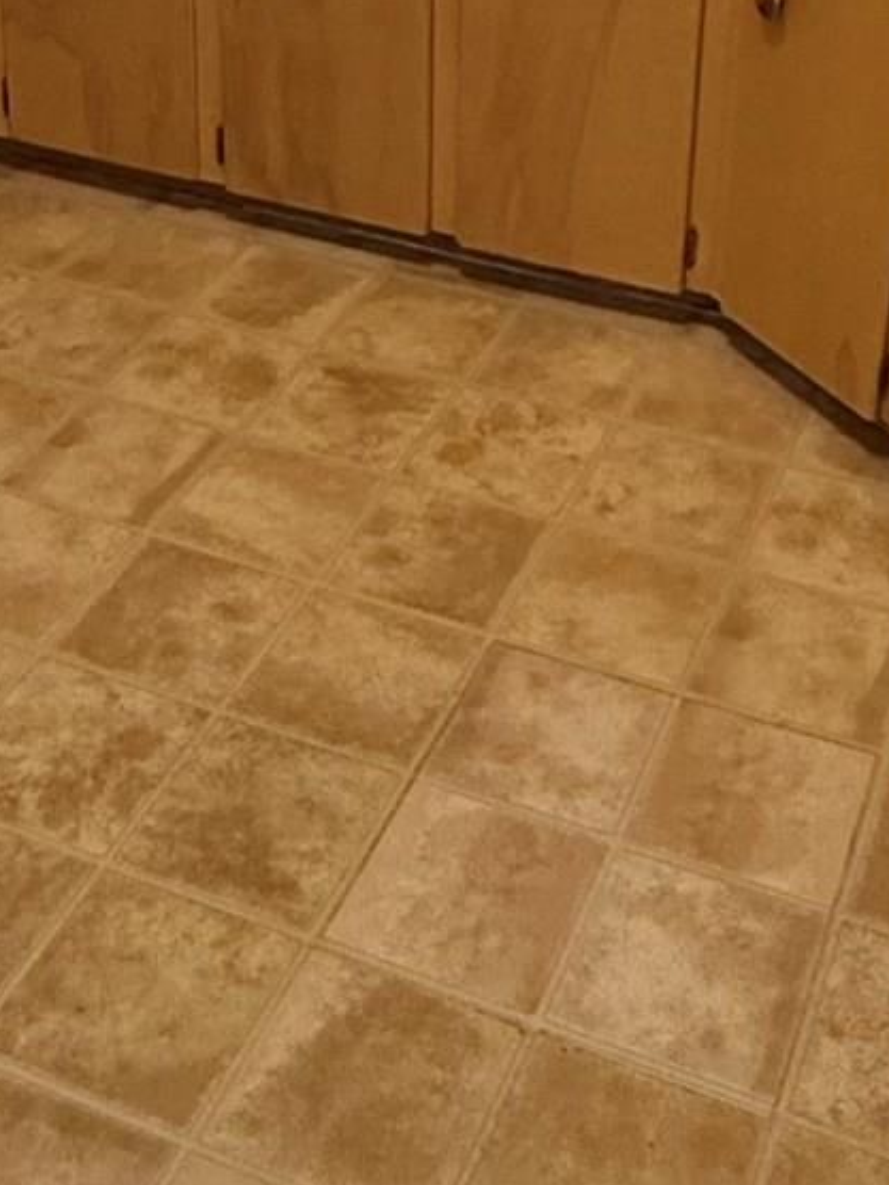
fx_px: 1986
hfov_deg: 25.2
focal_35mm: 58
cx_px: 465
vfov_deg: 30.8
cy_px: -9
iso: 200
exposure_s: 1/120
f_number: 2.2
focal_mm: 2.22
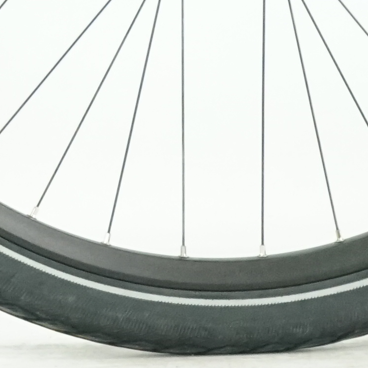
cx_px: -693
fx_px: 5569
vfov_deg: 3.7
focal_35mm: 463
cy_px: -535
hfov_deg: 3.7
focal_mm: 68
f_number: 5.6
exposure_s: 1/200
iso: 3200
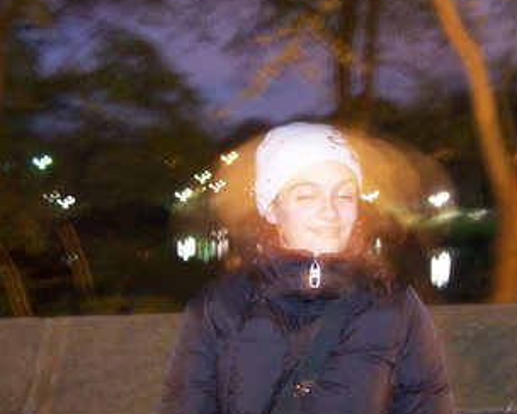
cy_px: 262
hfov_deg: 34.1
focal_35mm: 55
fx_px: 841
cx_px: 299
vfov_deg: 27.5
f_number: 2.8
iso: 100
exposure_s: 6
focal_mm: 6.3
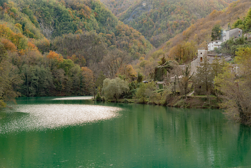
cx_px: 126
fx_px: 384
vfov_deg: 24.6
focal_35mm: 55
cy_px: 84
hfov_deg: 36.2
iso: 400
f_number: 5.6
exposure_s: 1/80
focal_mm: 55
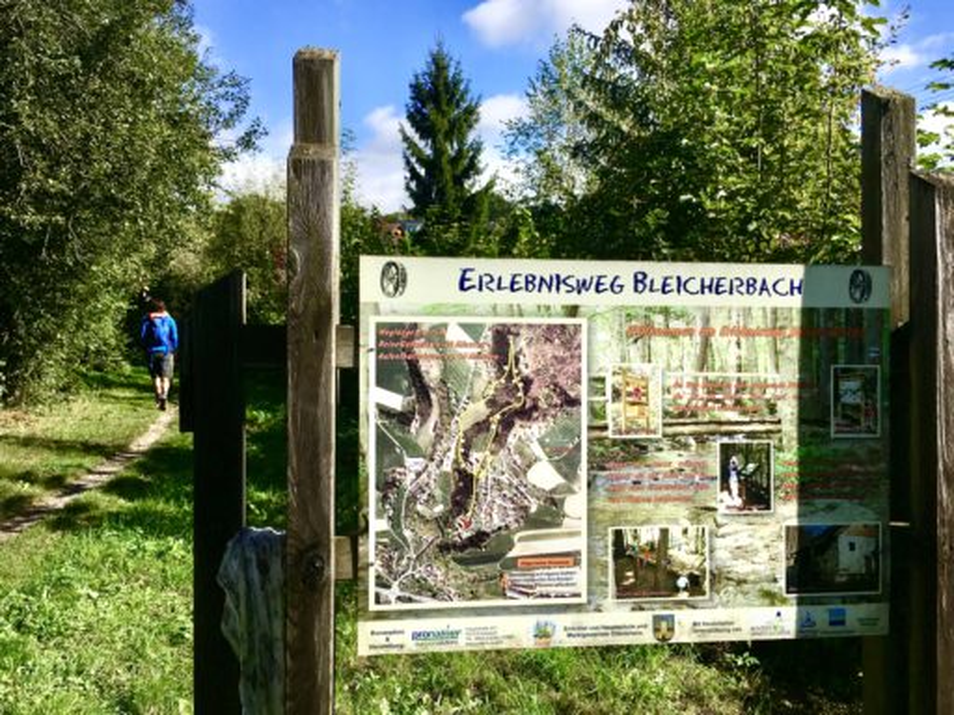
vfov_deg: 48.2
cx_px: 477
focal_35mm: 29
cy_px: 358
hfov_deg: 61.7
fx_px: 799
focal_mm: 4.15
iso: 25
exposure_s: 1/1672
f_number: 2.2
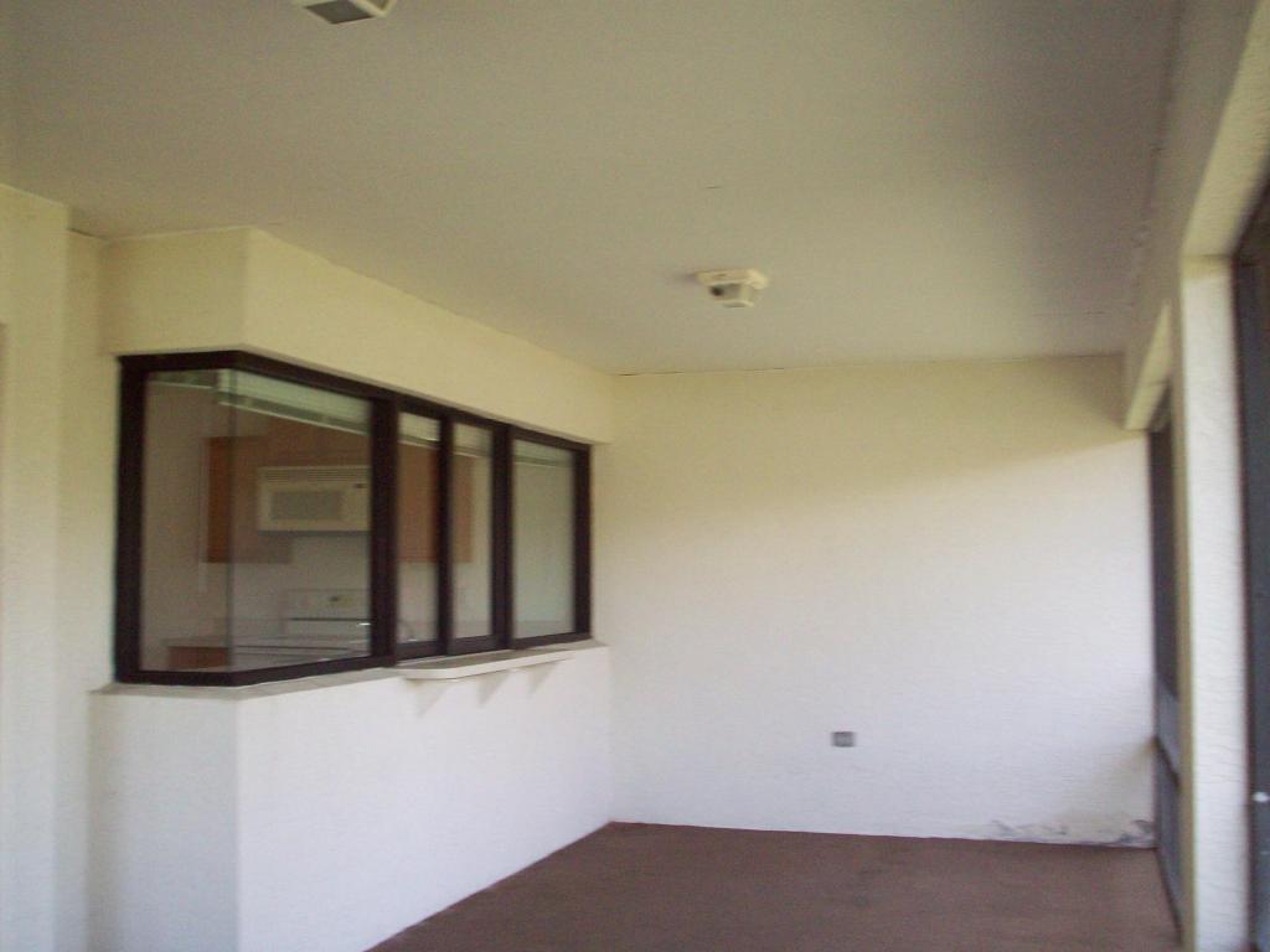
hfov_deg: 50.1
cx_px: 635
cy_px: 476
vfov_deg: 38.7
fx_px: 1357
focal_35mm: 37
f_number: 2.8
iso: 200
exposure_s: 1/98.3
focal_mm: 6.2
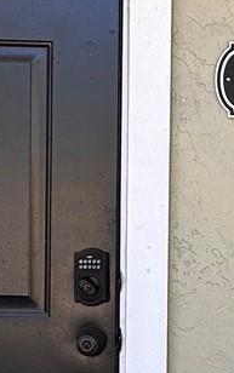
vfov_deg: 26.7
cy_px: 230
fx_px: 784
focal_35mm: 77
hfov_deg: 16.3
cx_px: 284
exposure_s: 1/170
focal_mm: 2.22
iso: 40
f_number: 2.2
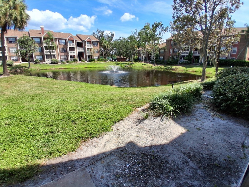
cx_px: 124
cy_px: 94
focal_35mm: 17
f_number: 2.2
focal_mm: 1.4
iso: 50
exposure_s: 1/1368
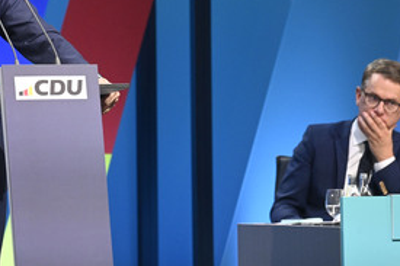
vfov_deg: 3.5
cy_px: 57
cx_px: 120
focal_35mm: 393
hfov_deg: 5.2
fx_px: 4364
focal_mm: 240
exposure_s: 1/500
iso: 8000
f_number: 5.6
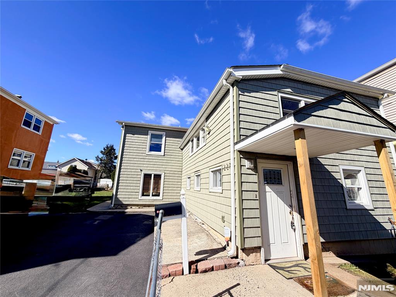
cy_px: 148
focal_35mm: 14
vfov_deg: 85.7
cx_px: 198
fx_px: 160
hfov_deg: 102.1
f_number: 2.2
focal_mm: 2.22
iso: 20
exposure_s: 1/789
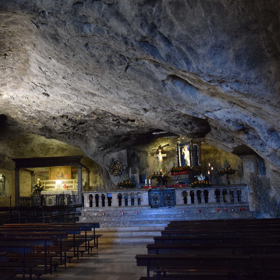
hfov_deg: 39.0
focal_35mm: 43
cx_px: 115
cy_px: 142
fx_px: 394
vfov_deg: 39.2
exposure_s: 1/60
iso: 5000
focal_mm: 22
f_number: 3.8
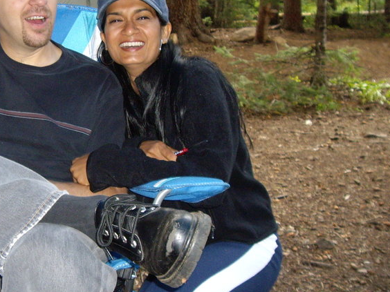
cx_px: 67
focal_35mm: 69
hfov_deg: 27.5
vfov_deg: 21.3
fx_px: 777
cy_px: 112
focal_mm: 6.2
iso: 200
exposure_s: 1/40
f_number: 2.7
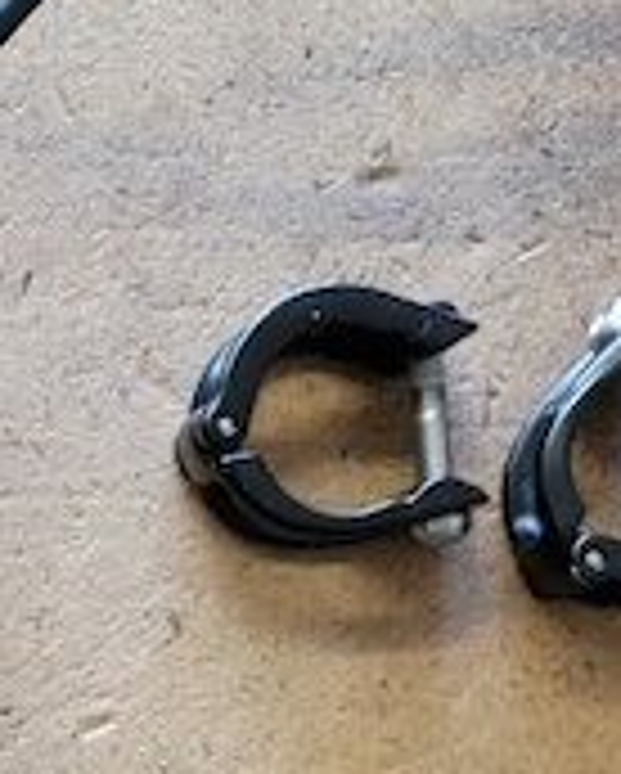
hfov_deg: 12.0
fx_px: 2913
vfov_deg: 14.5
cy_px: 1026
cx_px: -27
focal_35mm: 127
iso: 250
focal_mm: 5.9
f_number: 2
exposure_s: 1/39
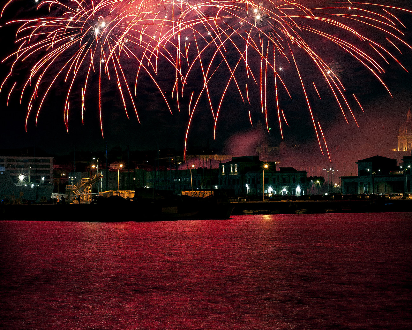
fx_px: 1488
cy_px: 85
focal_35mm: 122
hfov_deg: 15.7
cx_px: 268
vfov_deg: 12.6
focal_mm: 70
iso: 125
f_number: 13
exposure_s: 5
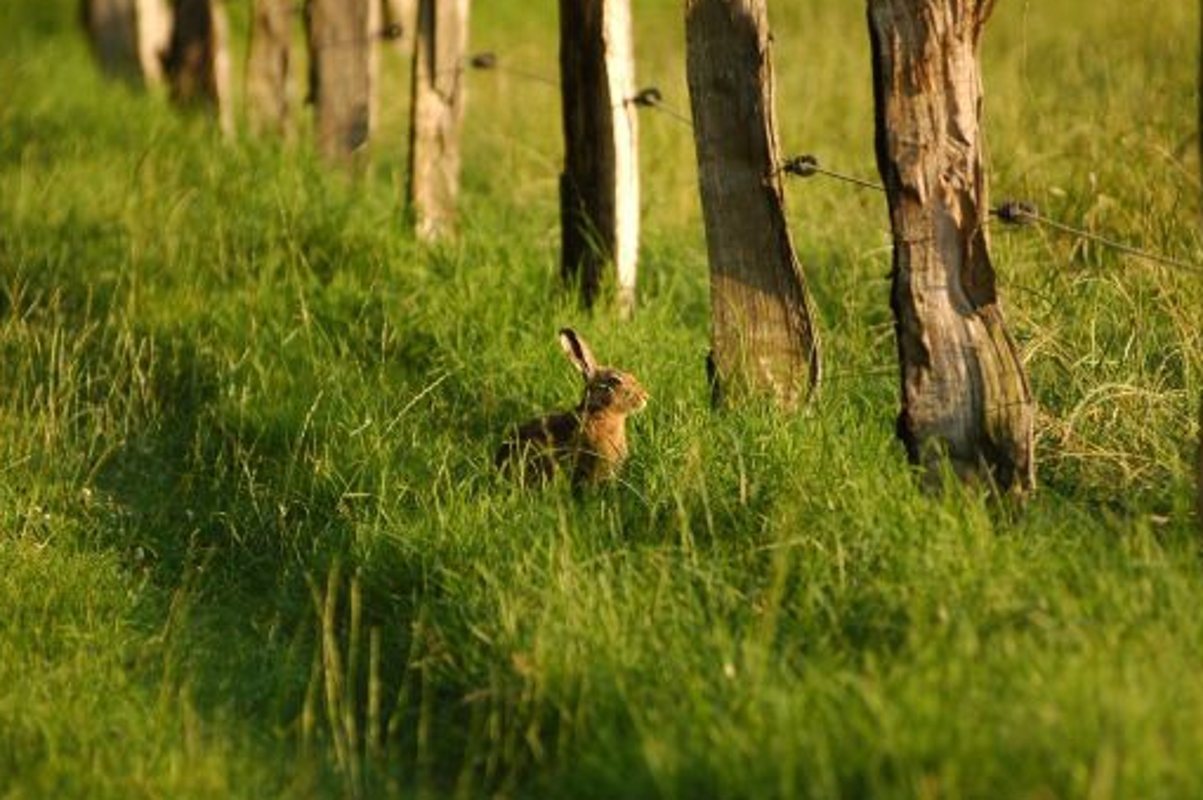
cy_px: 418
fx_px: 12753
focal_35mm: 382
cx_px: 590
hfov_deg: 5.4
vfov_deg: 3.6
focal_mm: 200
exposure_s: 1/500
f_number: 2.8
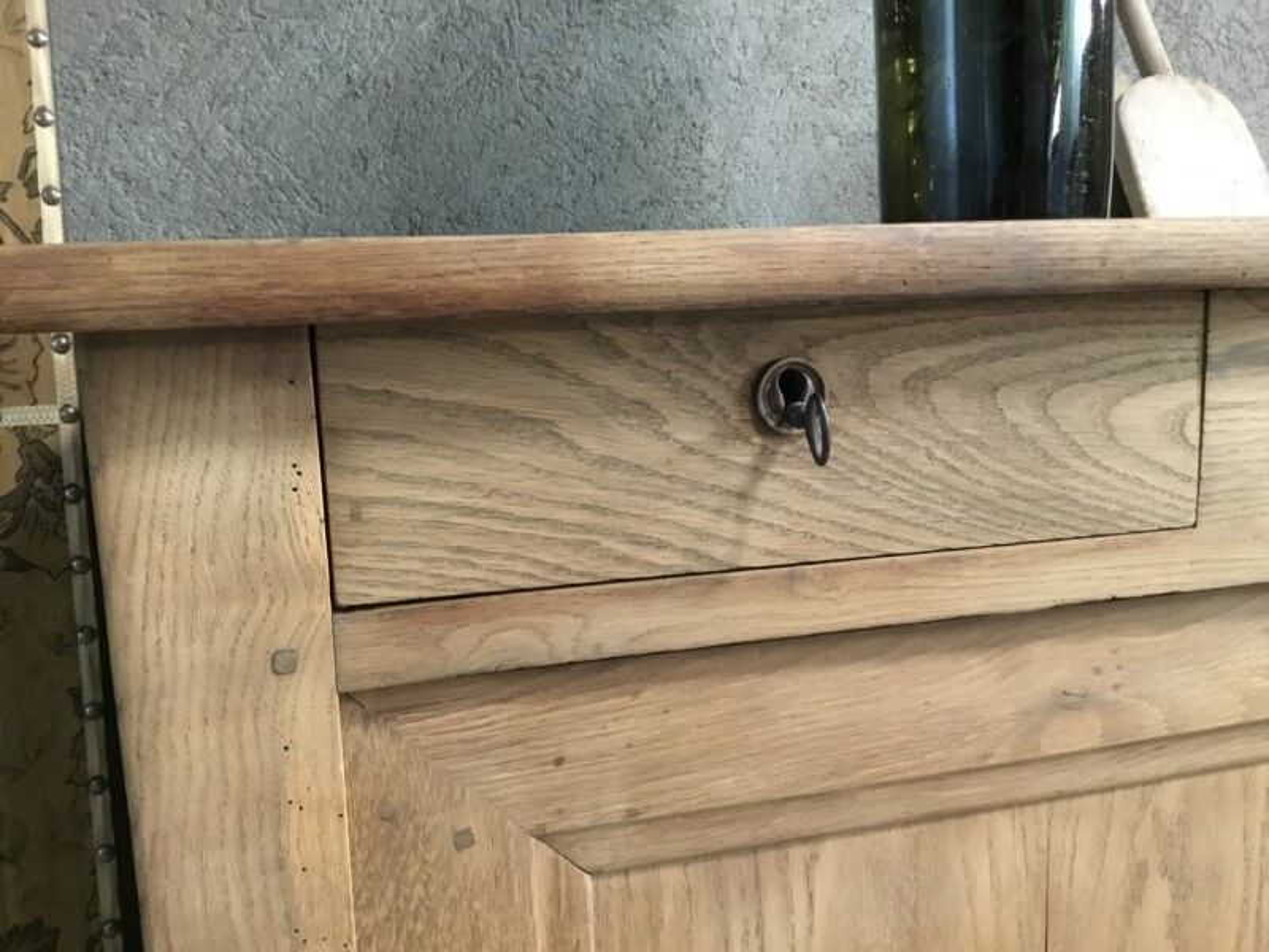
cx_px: 634
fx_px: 1136
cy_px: 476
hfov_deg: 58.4
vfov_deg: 45.4
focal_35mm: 31
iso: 500
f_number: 2.4
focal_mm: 3.3
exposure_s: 1/17
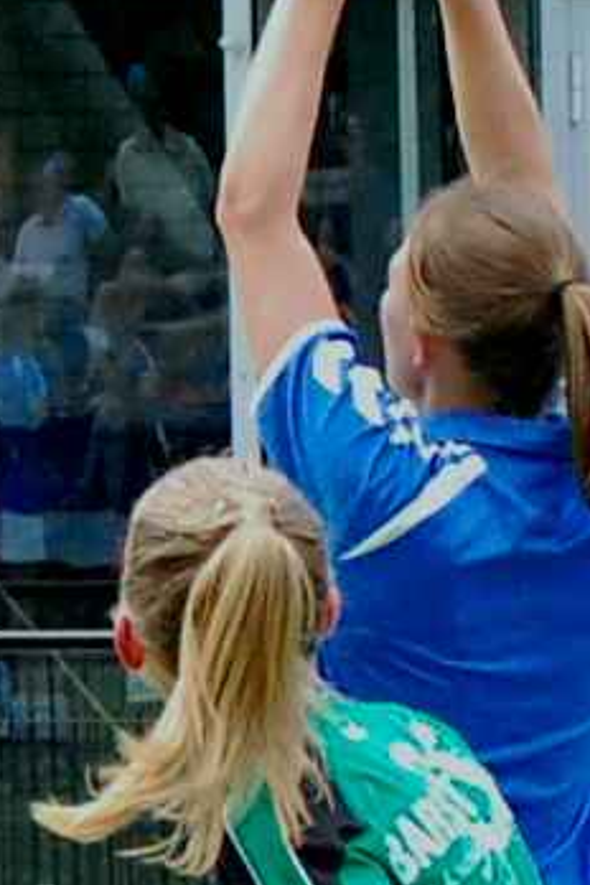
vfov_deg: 4.7
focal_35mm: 442
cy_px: 343
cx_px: -559
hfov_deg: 3.1
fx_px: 10857
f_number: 8
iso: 1600
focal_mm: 55
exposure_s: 1/400
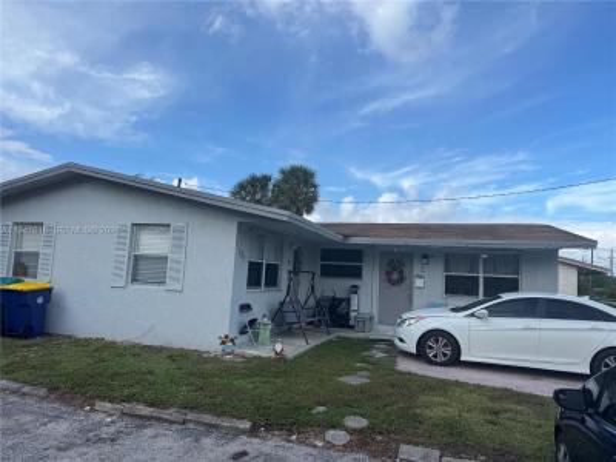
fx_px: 427
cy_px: 231
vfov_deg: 56.8
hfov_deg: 71.6
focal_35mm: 24
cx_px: 308
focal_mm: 6.76
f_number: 1.78
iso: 80
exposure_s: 1/3597
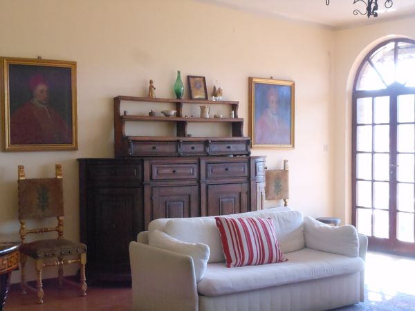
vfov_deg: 27.0
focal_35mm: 54
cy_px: 156
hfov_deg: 35.5
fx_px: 647
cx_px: 208
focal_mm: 9.6
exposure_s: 1/100
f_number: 4.9
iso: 800
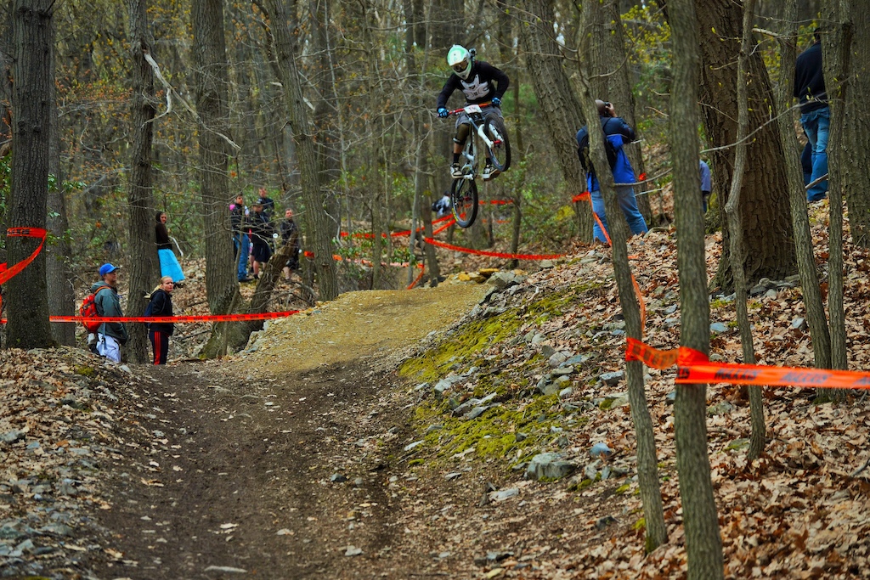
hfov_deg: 14.4
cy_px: 290
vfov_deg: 9.6
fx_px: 3444
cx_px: 435
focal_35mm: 142
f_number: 4.5
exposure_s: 1/1000
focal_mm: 95
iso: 400
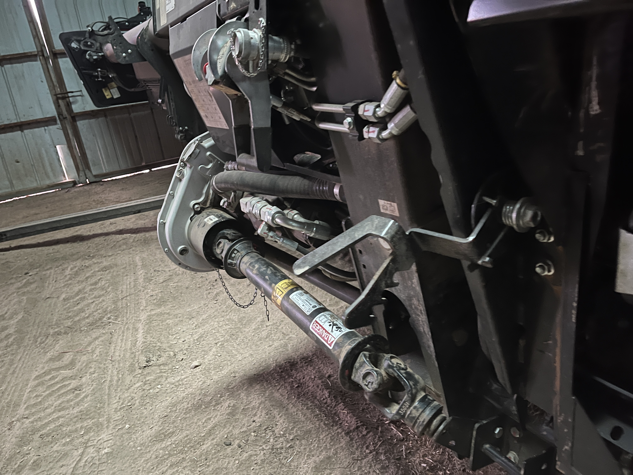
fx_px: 475
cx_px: 316
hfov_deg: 67.3
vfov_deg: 53.1
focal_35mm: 26
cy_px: 238
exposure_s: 1/12
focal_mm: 5.1
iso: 640
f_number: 1.6
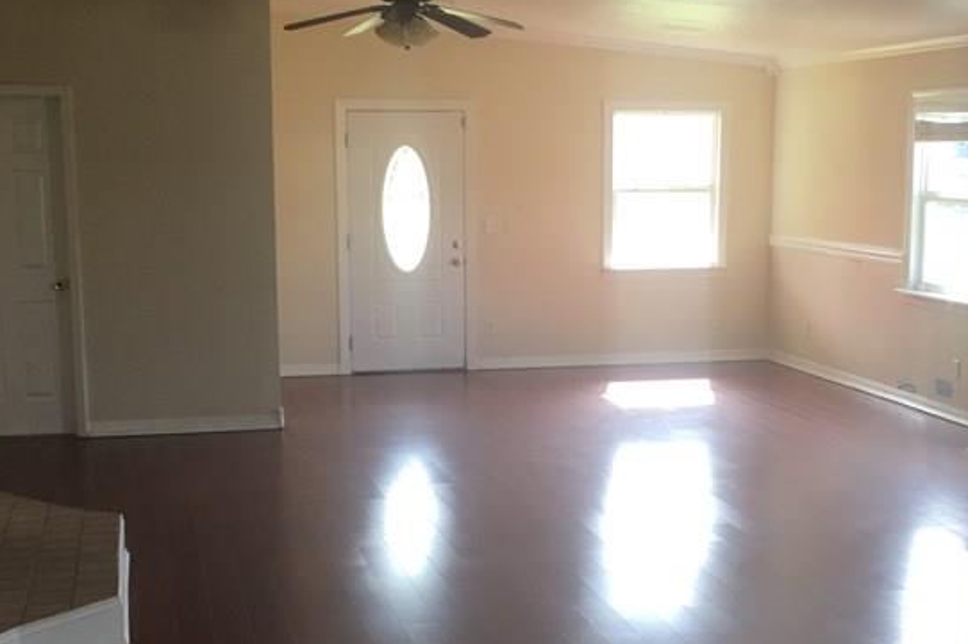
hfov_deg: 35.0
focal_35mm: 57
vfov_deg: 23.6
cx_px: 527
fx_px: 1532
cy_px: 433
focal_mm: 4.15
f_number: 2.2
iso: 32
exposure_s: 1/50
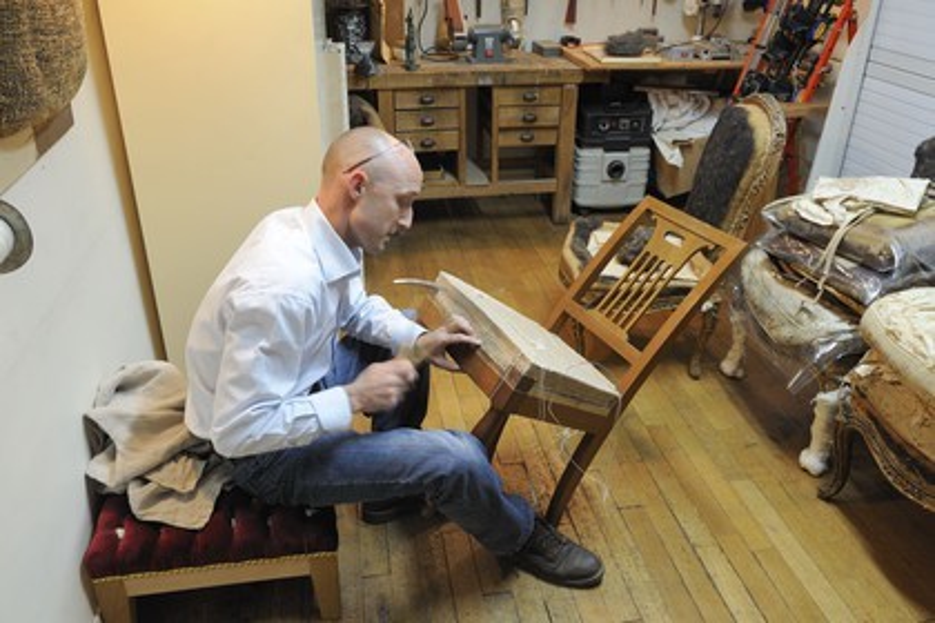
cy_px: 312
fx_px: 727
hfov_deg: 65.5
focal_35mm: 28
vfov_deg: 46.4
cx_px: 468
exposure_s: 1/8
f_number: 8
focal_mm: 28
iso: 400
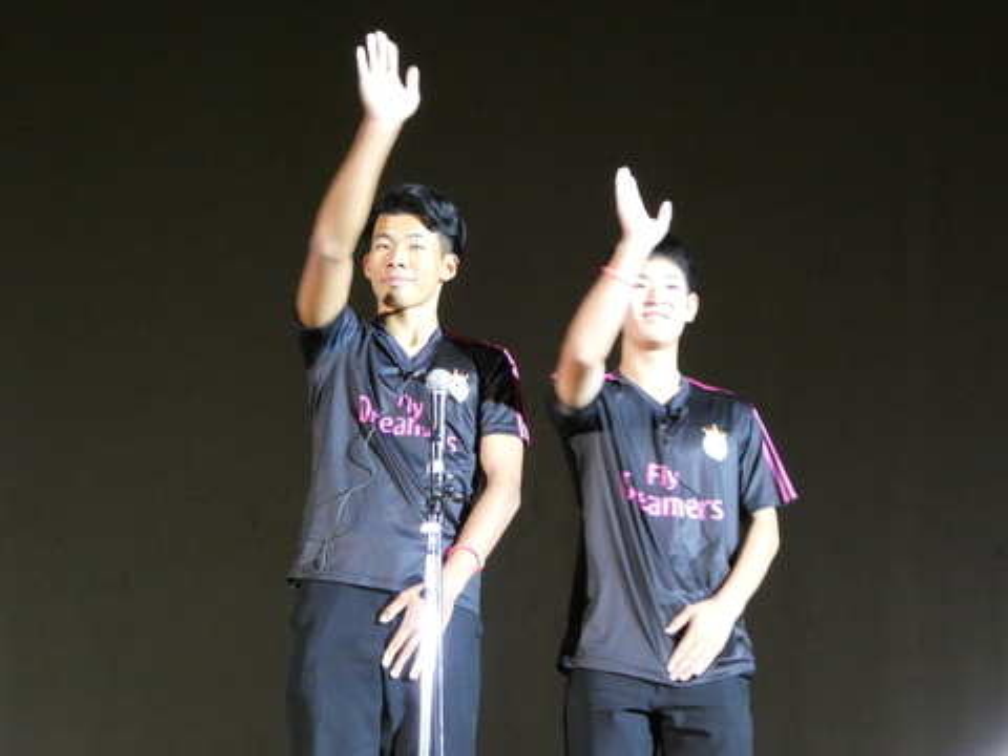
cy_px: 378
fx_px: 2854
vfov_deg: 15.1
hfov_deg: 20.0
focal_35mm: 98
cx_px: 504
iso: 1600
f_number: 4.8
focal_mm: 17.5
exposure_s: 1/20
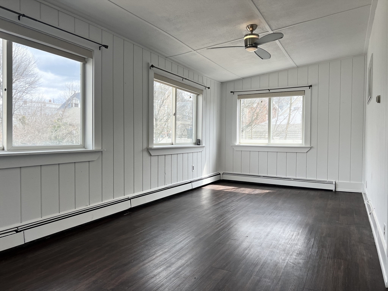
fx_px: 291
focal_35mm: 26
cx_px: 194
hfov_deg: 67.3
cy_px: 146
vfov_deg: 53.1
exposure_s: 1/539
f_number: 1.5
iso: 50
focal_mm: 5.7
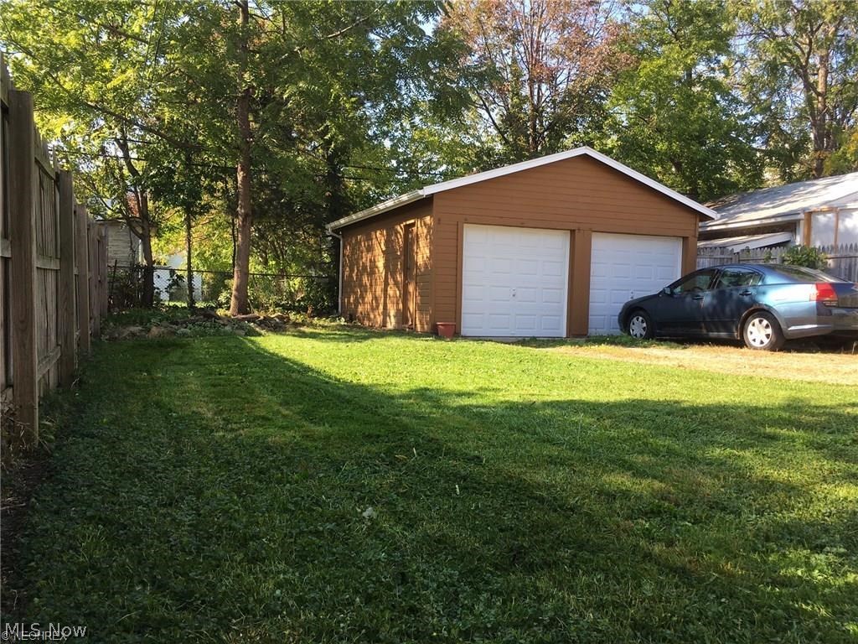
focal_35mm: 29
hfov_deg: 61.7
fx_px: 719
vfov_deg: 48.2
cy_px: 322
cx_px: 429
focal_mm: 4.15
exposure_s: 1/354
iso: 25
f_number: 2.2
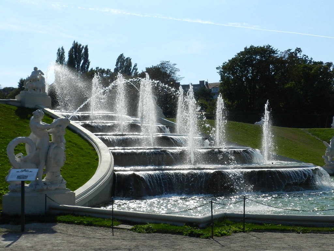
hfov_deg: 41.2
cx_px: 167
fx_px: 444
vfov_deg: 31.5
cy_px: 126
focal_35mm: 46
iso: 160
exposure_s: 1/800
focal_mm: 8.1
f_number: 6.3
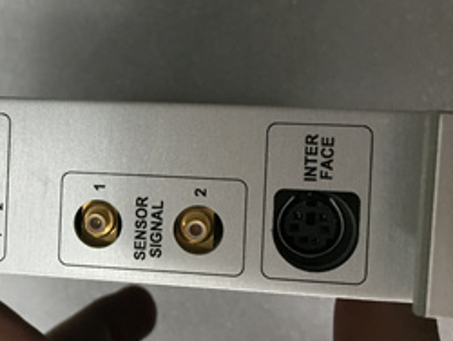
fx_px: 760
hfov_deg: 31.5
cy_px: 155
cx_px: 36
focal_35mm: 58
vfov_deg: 25.3
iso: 50
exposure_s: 1/33
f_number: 2.2
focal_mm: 4.15
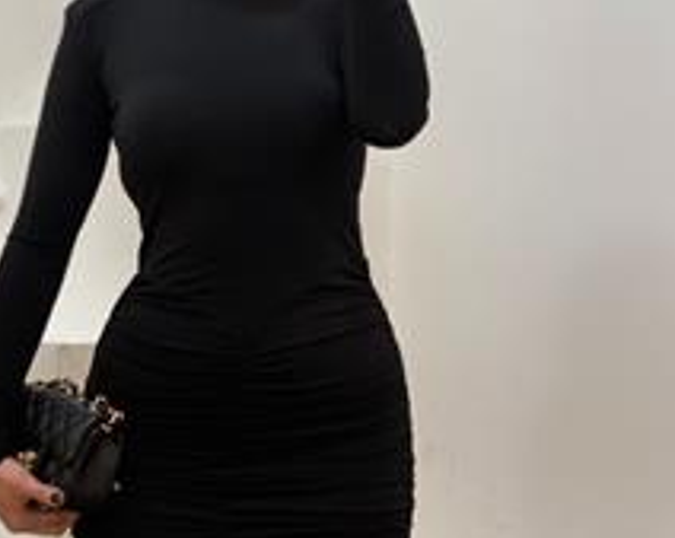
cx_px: 226
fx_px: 1975
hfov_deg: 19.3
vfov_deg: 15.4
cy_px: 91
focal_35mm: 99
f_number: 2
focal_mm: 6
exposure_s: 1/100
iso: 80
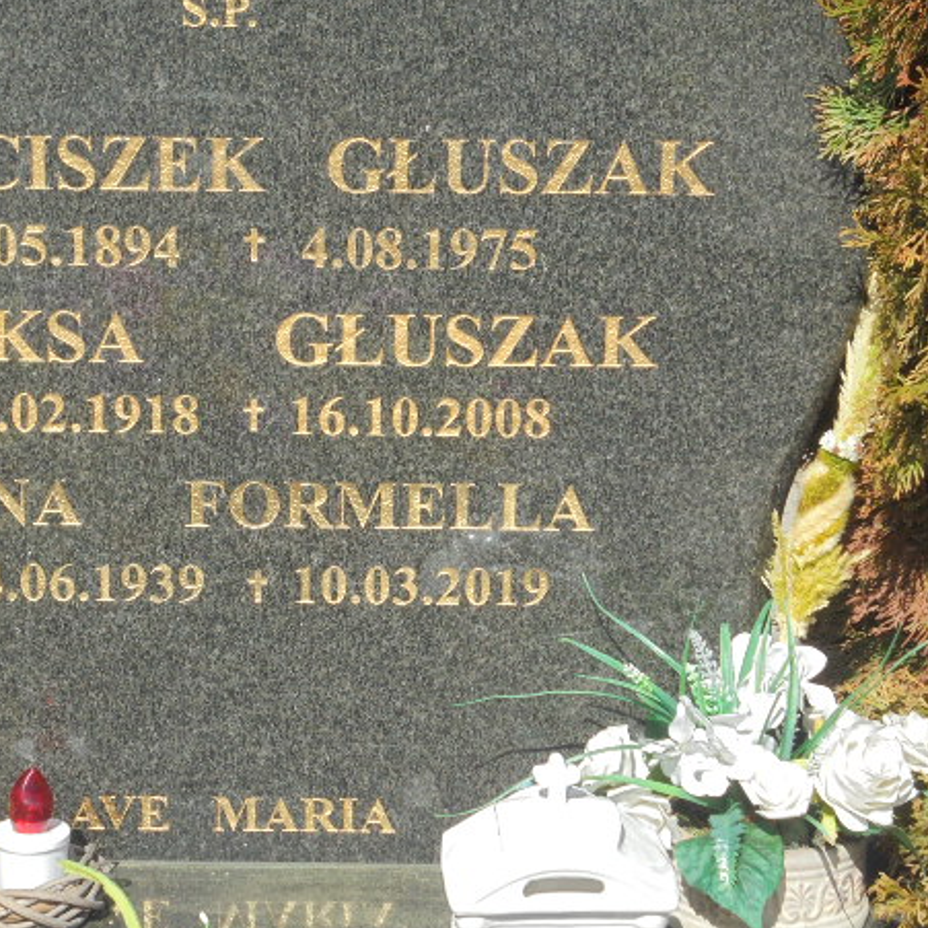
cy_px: 440
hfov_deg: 16.7
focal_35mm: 104
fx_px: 3154
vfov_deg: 16.7
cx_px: 311
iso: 100
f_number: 6.7
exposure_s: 1/320
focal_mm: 14.9
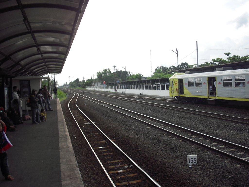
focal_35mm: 38
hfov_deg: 49.0
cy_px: 94
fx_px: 273
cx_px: 124
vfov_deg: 37.7
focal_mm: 6.2
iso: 100
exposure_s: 1/80
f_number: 8
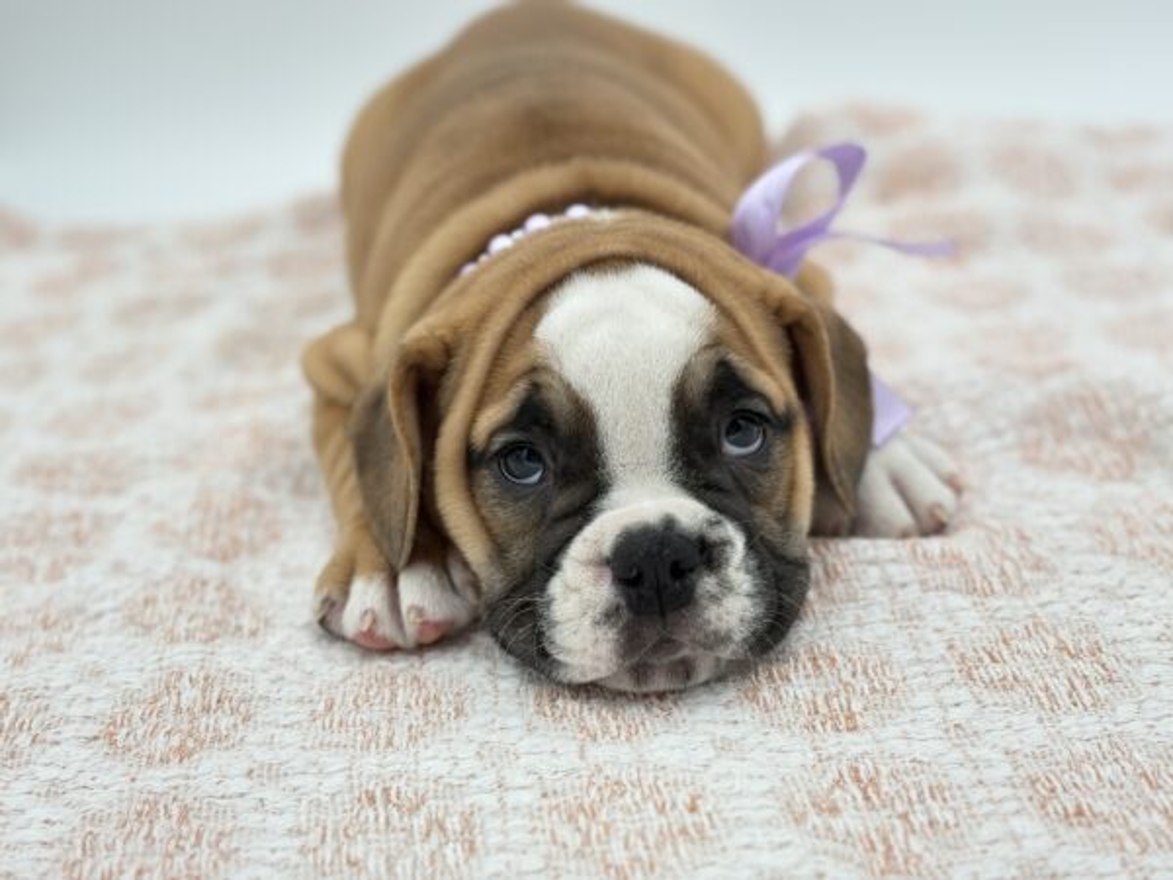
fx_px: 1762
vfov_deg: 28.0
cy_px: 440
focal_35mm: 52
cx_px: 586
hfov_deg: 36.8
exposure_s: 1/299
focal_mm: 5.96
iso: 32
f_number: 1.6
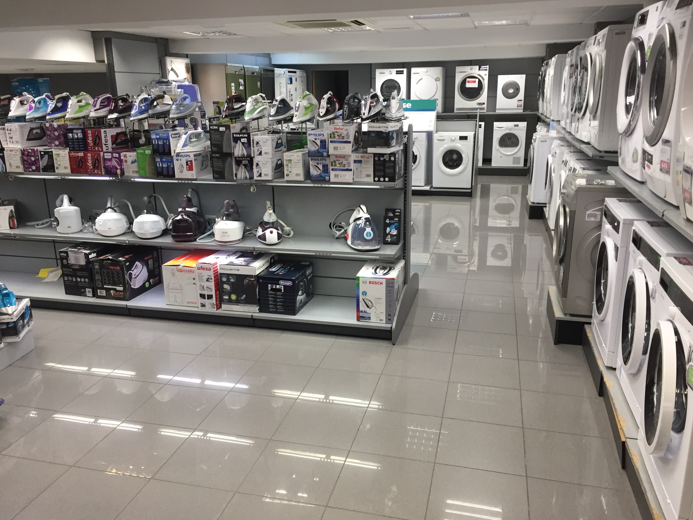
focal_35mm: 29
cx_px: 346
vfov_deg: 48.2
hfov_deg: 61.7
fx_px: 581
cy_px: 260
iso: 64
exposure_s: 1/33
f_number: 2.2
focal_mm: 4.15
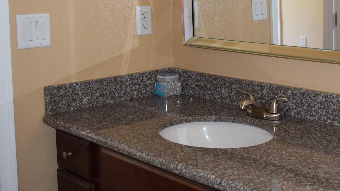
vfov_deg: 19.4
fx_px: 550
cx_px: 265
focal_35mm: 61
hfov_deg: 33.5
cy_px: 22
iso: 800
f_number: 5
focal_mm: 22
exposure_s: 1/100
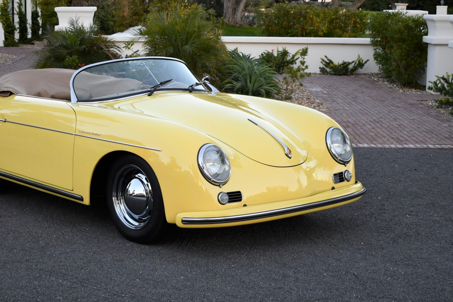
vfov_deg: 17.1
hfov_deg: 25.3
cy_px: 160
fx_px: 1006
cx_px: 183
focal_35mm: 80
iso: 500
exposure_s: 1/250
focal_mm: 34
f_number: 4.5
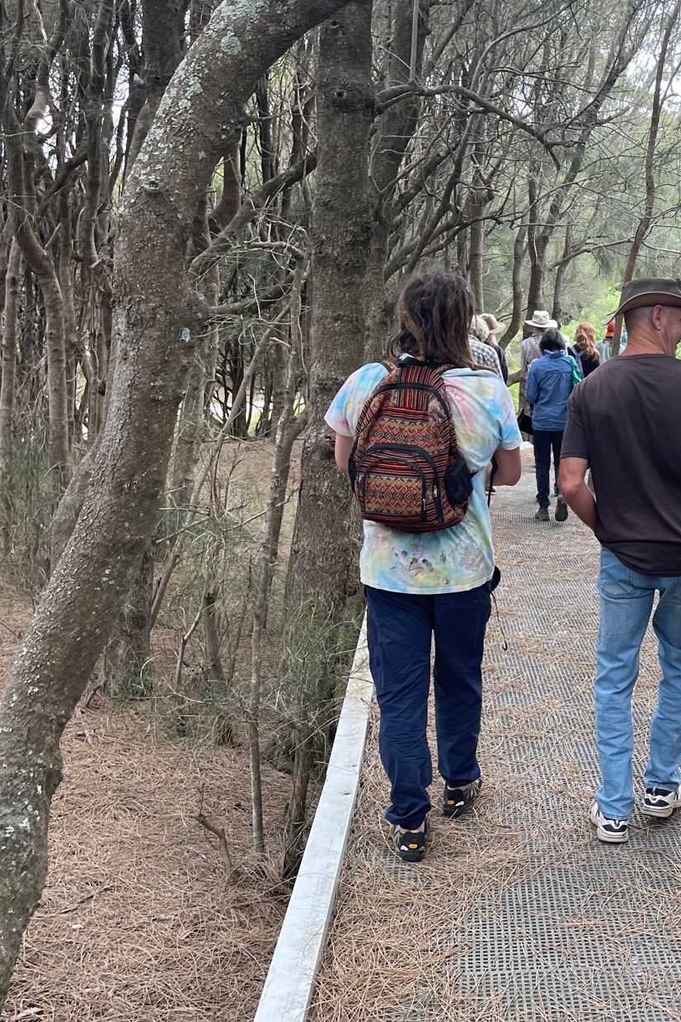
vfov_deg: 44.5
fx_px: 1248
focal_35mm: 44
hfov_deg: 28.0
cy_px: 549
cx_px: 733
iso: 32
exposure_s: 1/129
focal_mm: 5.1
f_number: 1.6
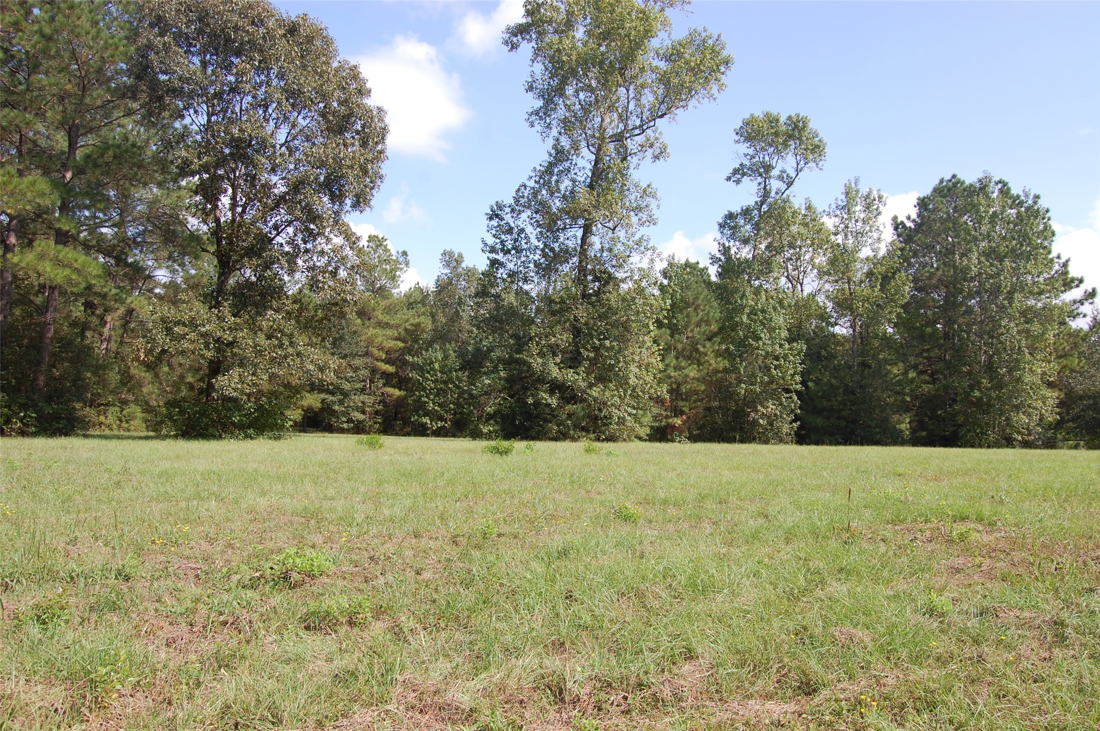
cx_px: 550
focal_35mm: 27
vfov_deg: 47.8
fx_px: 824
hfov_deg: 67.4
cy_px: 366
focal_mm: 18
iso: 200
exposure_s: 1/250
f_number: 8
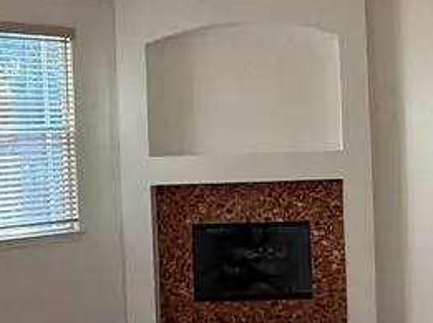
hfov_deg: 34.7
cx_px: 284
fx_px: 687
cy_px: 154
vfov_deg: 26.5
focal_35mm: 55
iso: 100
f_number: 2.2
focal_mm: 2.22
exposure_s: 1/120
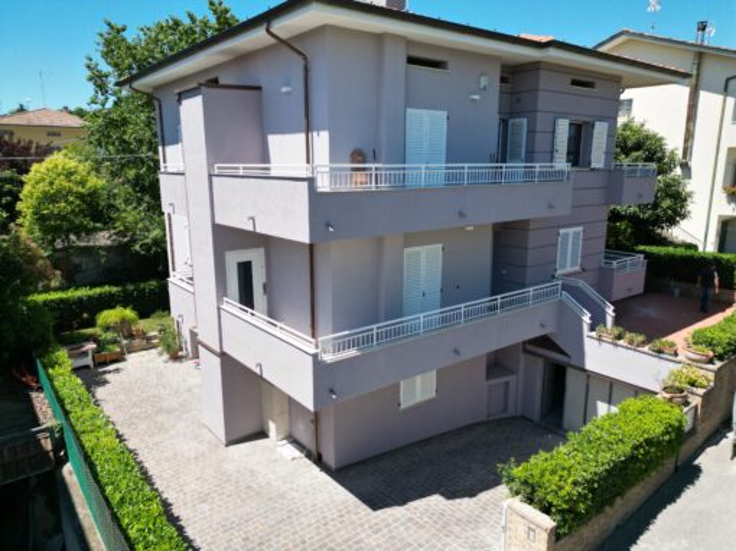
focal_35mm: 24
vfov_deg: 56.8
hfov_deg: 71.6
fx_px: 510
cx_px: 368
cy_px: 276
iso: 150
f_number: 1.7
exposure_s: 1/2500
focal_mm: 6.72
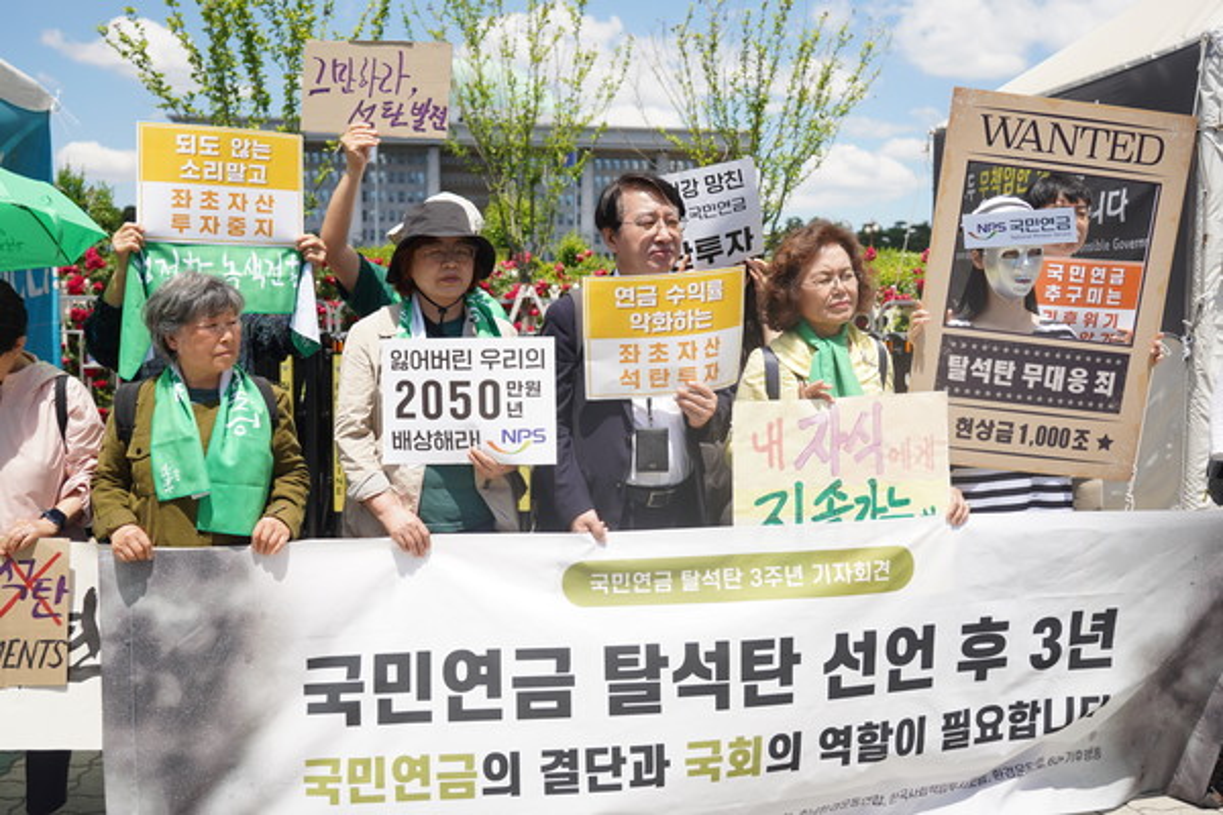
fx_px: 1189
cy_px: 408
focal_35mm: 35
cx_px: 612
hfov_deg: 54.4
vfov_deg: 37.9
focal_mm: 35
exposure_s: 1/1600
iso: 200
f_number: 4
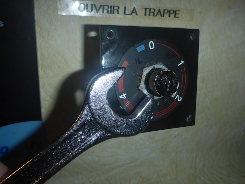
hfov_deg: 63.4
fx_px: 198
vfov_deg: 49.7
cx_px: 122
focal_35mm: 28
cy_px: 92
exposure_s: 1/125
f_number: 3.3
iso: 100
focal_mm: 4.9
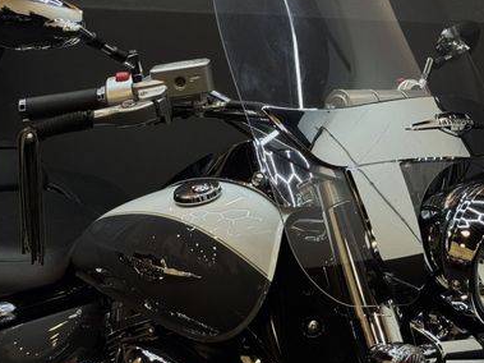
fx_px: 1132
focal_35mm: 81
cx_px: 370
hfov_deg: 23.8
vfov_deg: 18.2
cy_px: 132
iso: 50
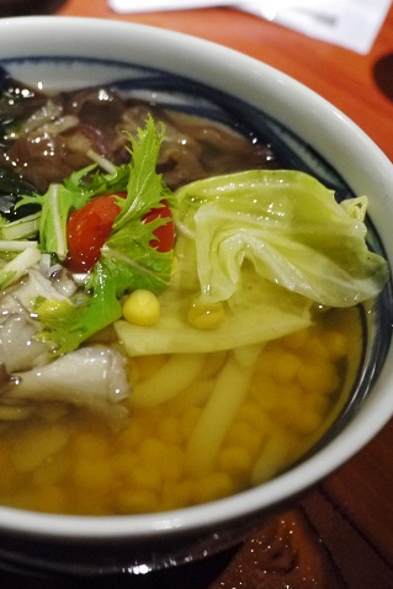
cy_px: 294
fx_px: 638
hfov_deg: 32.6
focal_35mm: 39
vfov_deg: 49.5
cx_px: 43
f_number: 2.5
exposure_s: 1/40
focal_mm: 14
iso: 800
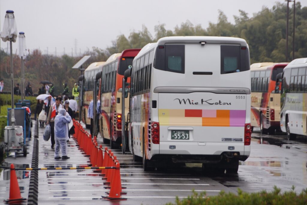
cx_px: 154
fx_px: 1792
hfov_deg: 9.8
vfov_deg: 6.6
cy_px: 102
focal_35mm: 210
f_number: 5.6
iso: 200
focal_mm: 140
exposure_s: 1/250
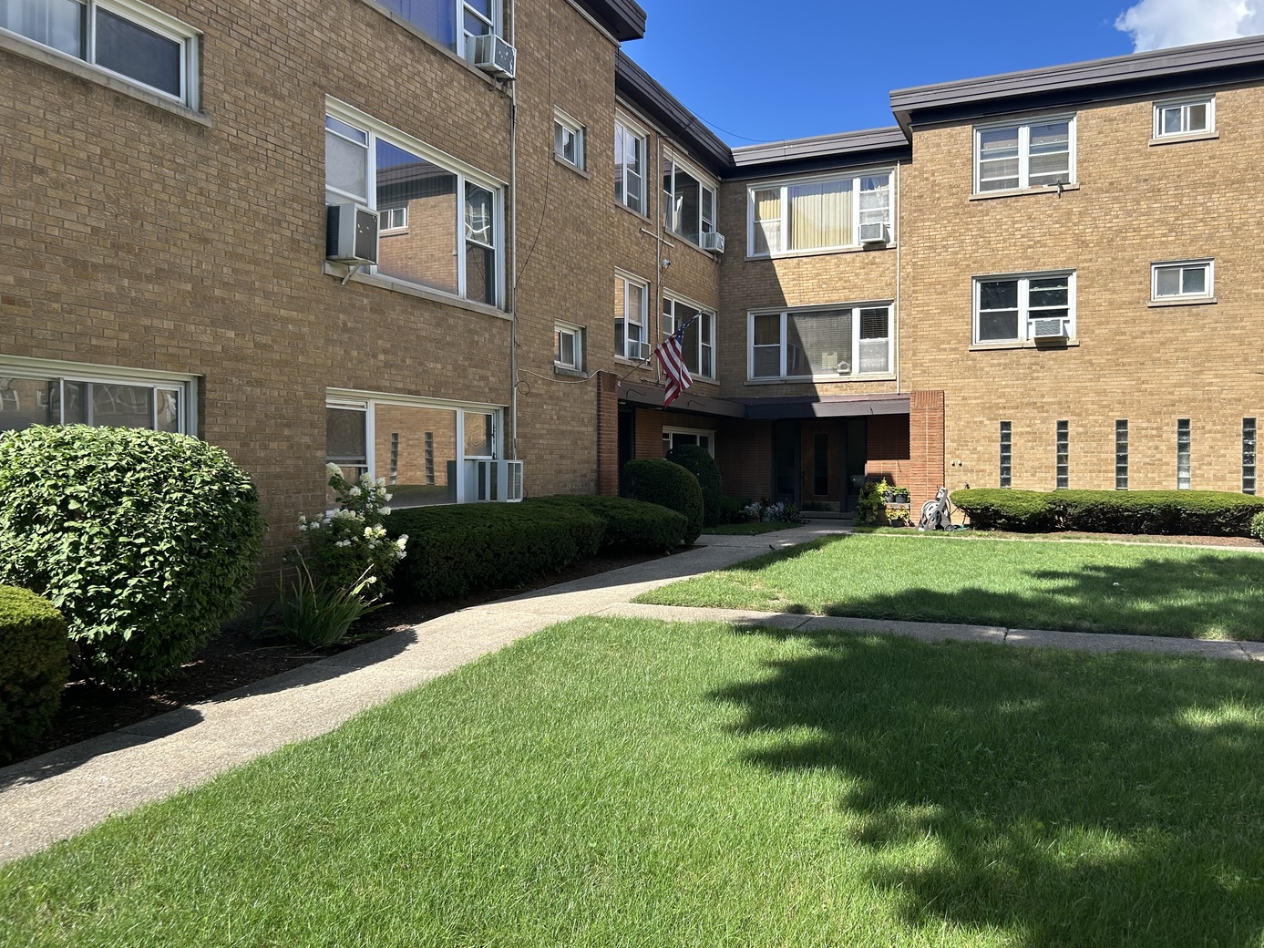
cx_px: 655
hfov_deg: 65.3
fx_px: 986
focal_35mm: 27
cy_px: 464
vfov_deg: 51.3
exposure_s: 1/2165
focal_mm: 5.7
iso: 50
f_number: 1.5
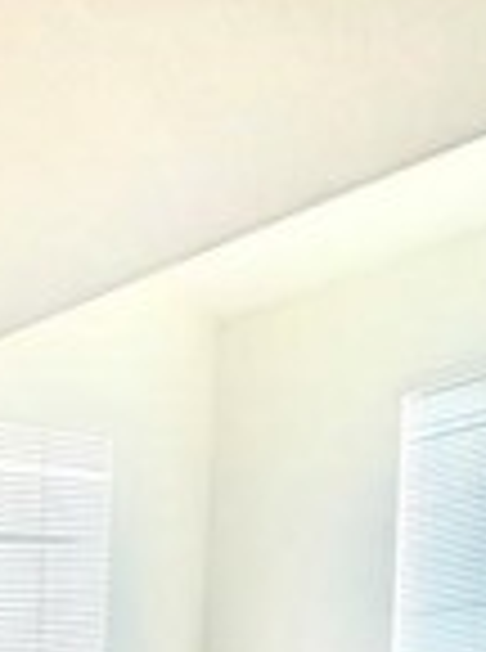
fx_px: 1166
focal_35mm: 62
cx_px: -320
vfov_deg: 24.0
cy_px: 998
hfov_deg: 19.3
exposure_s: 1/120
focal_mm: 2.22
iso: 125
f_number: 2.2
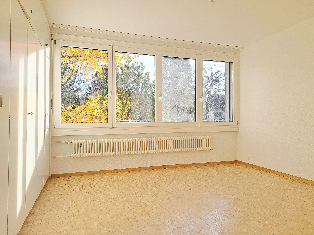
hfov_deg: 71.6
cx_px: 157
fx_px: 218
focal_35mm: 24
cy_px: 118
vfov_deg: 56.8
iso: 50
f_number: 1.8
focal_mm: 5.23
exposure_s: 1/196
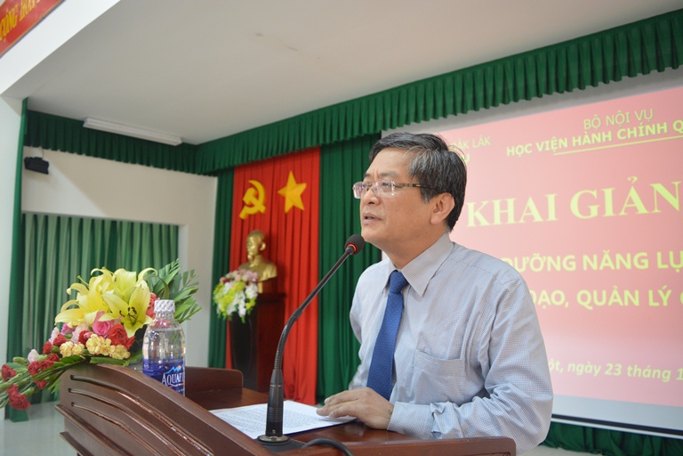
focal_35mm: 27
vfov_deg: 47.9
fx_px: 512
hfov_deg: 67.4
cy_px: 228
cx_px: 342
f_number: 3.5
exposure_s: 1/30
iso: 800
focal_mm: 18
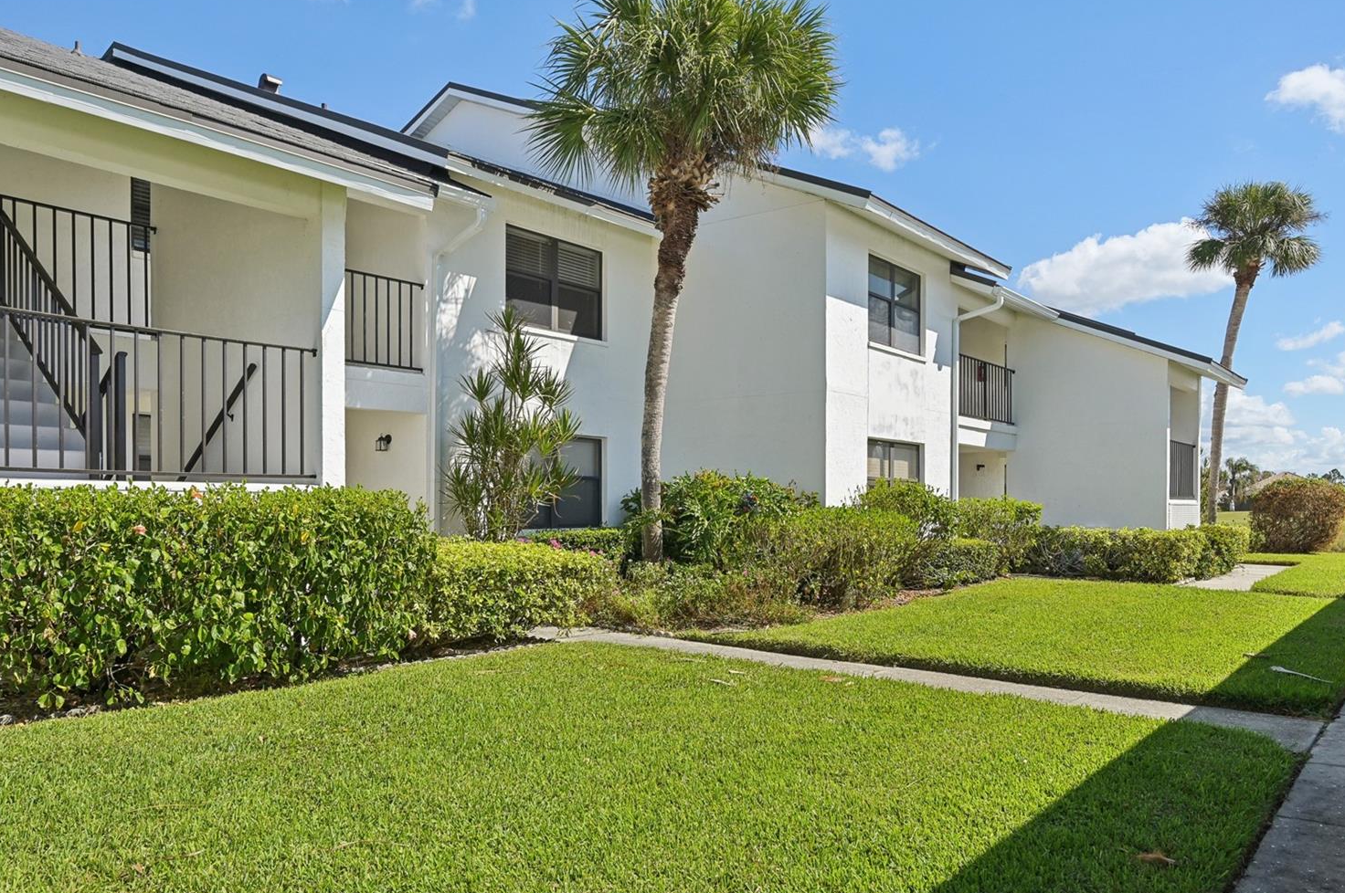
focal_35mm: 25
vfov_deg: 51.2
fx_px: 933
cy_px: 442
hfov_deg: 71.5
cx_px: 700
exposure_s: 1/1250
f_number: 8
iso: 400
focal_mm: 23
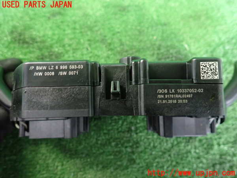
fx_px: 171
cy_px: 89
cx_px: 118
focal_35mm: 25
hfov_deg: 69.4
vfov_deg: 54.9
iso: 640
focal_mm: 4.5
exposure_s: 1/30
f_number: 2
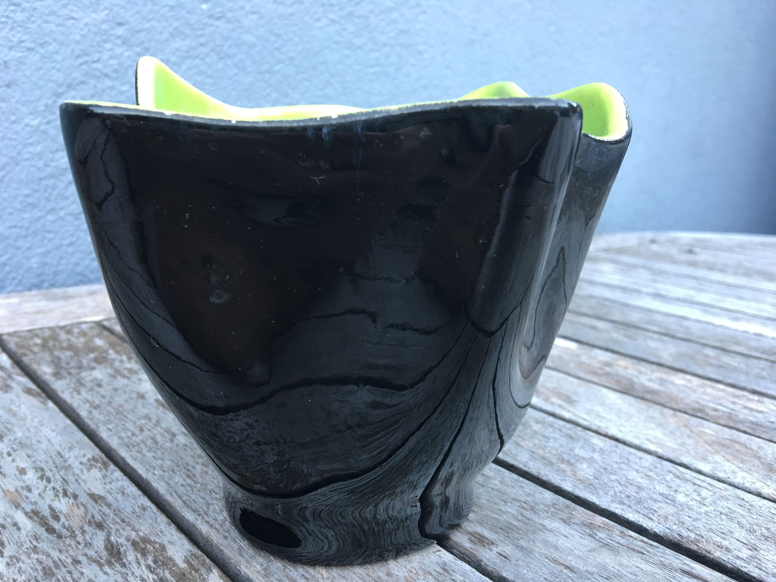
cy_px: 291
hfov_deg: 61.7
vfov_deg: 48.2
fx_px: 650
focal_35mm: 29
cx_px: 388
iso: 50
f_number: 2.2
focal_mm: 4.15
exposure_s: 1/17
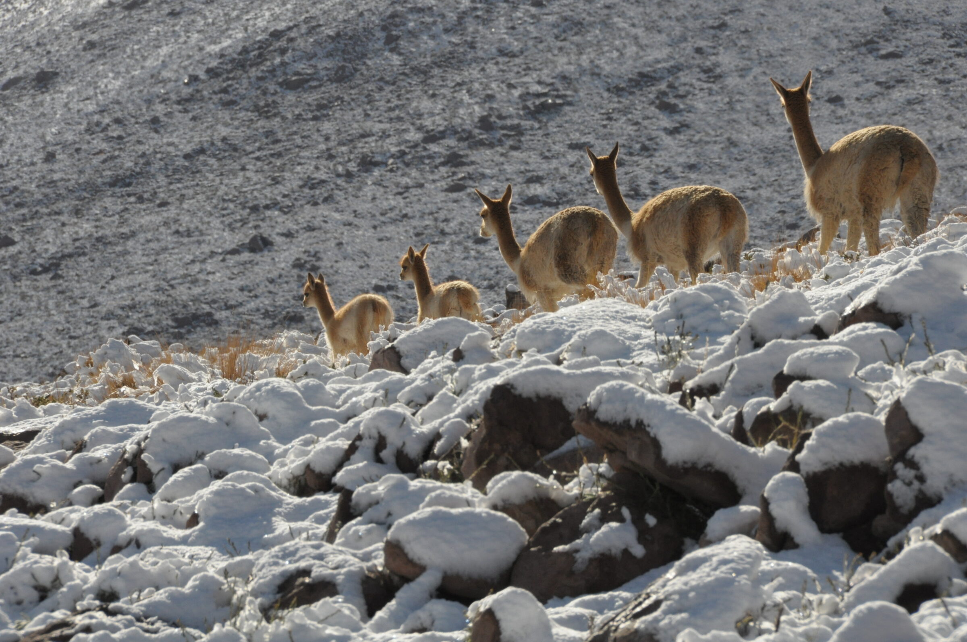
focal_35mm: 300
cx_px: 484
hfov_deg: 6.9
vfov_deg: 4.6
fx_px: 8048
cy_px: 321
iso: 800
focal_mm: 200
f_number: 18
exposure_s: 1/800
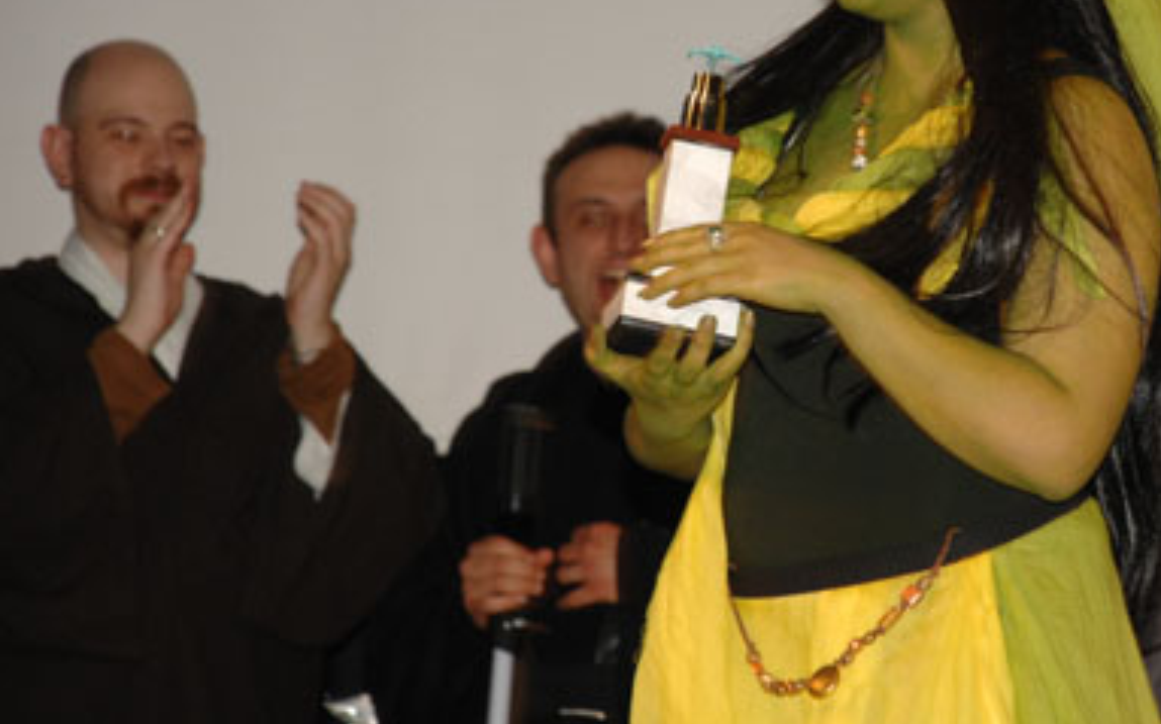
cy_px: 204
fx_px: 9140
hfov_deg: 7.3
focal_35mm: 289
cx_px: 831
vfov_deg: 4.5
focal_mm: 120
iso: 400
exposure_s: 1/40
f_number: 5.6
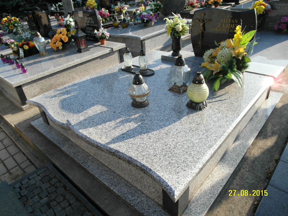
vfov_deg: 56.8
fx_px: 200
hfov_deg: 71.6
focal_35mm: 24
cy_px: 108
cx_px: 144
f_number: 3.9
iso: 80
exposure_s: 1/350
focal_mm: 5.2
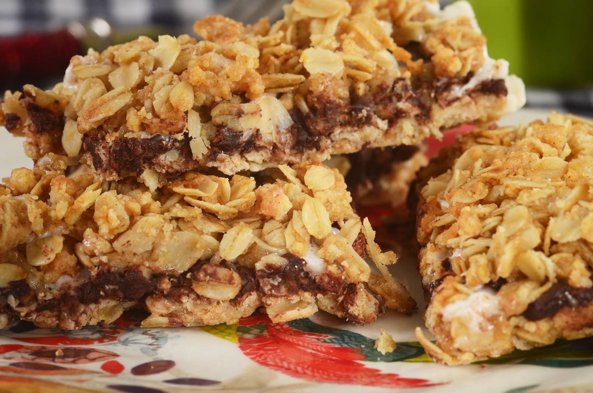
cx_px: 296
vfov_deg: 8.7
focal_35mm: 158
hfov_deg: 13.1
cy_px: 196
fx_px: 2589
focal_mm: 105
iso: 100
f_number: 8
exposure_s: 1/100
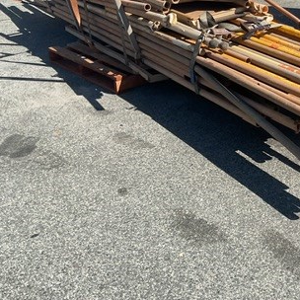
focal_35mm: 54
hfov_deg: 30.3
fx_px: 529
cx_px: 267
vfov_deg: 31.1
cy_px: 79
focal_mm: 3
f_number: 1.8
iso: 16
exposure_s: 1/1377
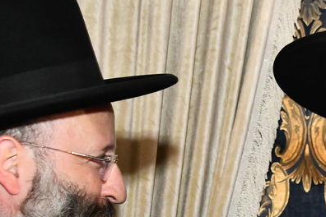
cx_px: 272
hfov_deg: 12.8
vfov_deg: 8.6
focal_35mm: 159
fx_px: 1440
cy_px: 235
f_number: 5.6
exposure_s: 1/125
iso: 3200
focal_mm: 45
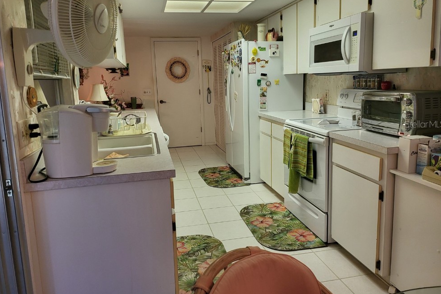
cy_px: 124
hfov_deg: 69.4
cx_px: 217
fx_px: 318
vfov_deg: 49.3
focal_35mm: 26
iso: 200
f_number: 1.8
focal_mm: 5
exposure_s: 1/120
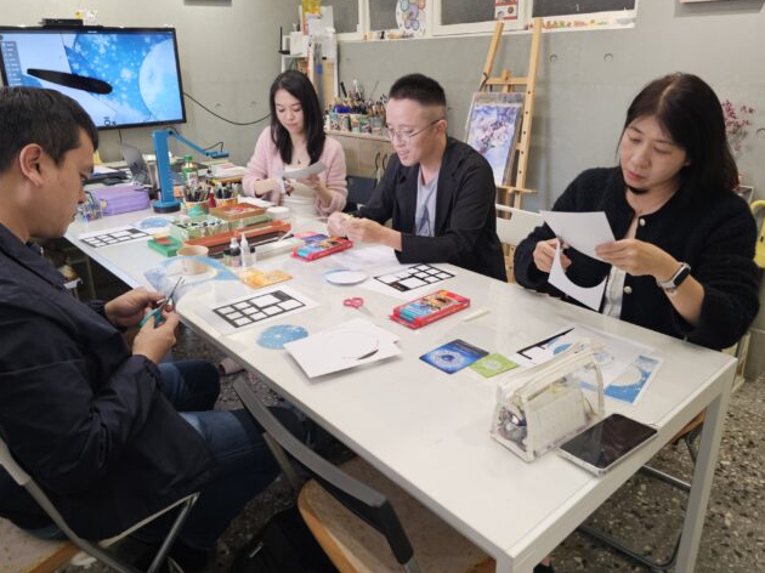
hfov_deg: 67.3
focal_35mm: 26
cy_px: 250
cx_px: 366
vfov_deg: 52.9
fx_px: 574
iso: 320
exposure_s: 1/120
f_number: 1.7
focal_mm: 6.3
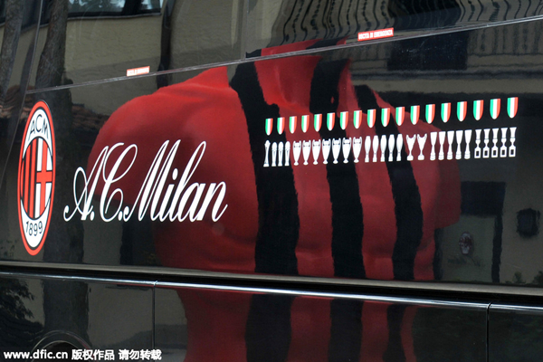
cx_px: 272
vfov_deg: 19.5
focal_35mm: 70
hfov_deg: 28.8
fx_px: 1056
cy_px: 181
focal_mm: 70
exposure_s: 1/200
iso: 400
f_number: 8
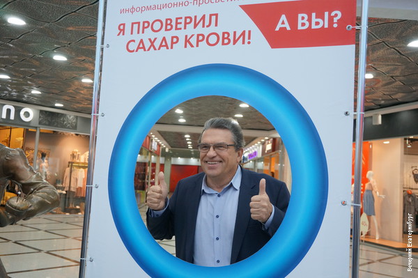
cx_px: 209
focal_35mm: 36
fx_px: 418
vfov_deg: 36.8
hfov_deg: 53.2
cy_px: 139
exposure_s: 1/160
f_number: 4.5
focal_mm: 24
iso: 800
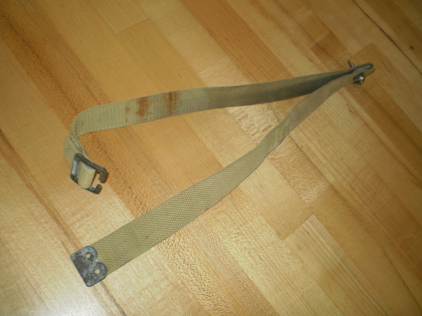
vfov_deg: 39.7
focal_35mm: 36
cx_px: 211
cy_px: 158
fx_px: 439
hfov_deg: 51.4
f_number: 3.1
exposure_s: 1/30
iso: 125
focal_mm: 6.3
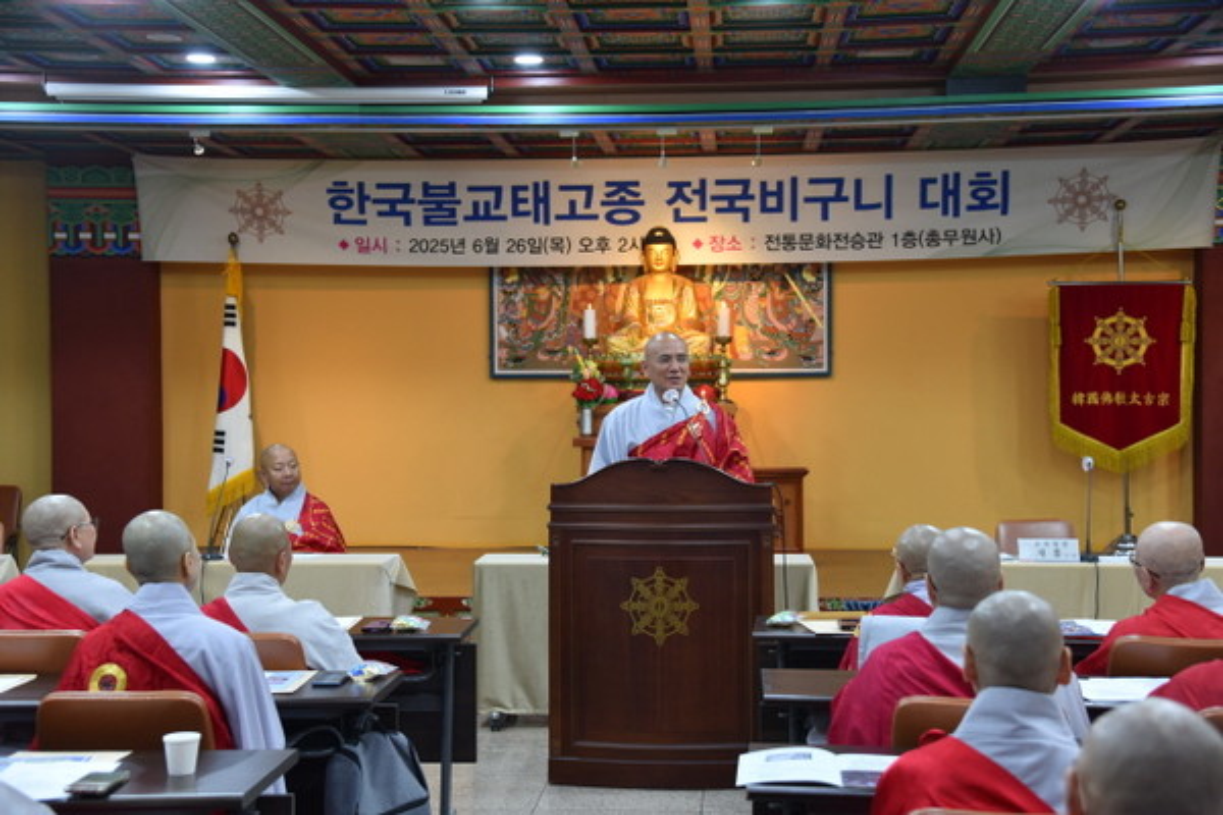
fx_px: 1970
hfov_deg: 34.5
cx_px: 612
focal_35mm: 58
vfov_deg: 23.4
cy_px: 408
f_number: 4.5
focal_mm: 58
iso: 1000
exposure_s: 1/60
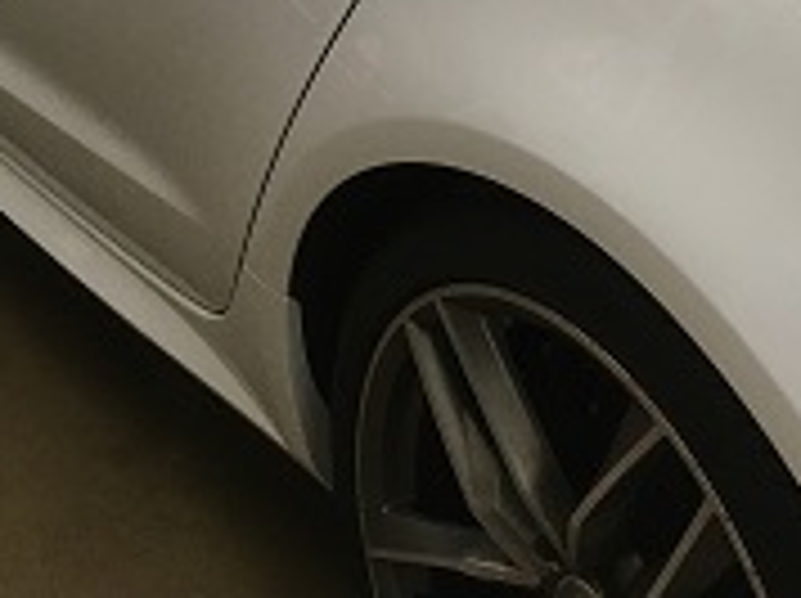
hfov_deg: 25.8
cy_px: -137
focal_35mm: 75
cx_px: 558
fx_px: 1733
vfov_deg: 18.5
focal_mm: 4.15
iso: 40
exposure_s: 1/30
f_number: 2.2
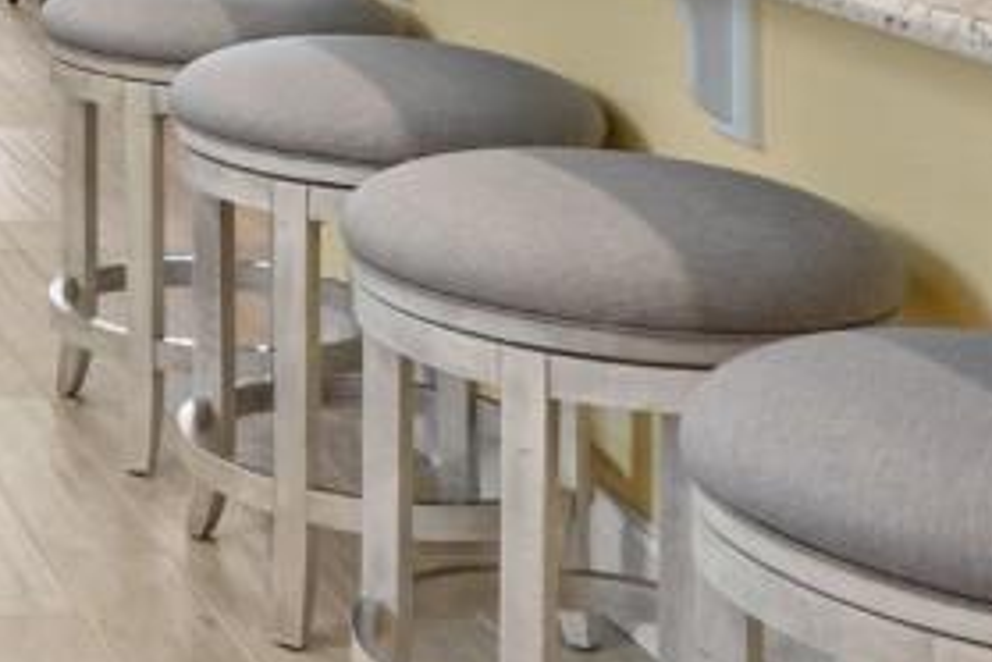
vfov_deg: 13.5
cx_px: -597
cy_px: -448
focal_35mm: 93
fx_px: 2562
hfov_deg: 18.7
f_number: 8
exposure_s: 1/15
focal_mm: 16
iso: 640
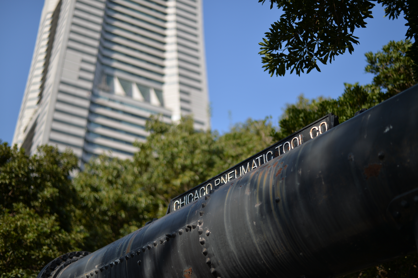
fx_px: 580
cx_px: 209
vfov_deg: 27.0
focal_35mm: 50
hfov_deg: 39.6
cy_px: 139
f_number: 1.8
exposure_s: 1/4000
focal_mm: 50
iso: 100
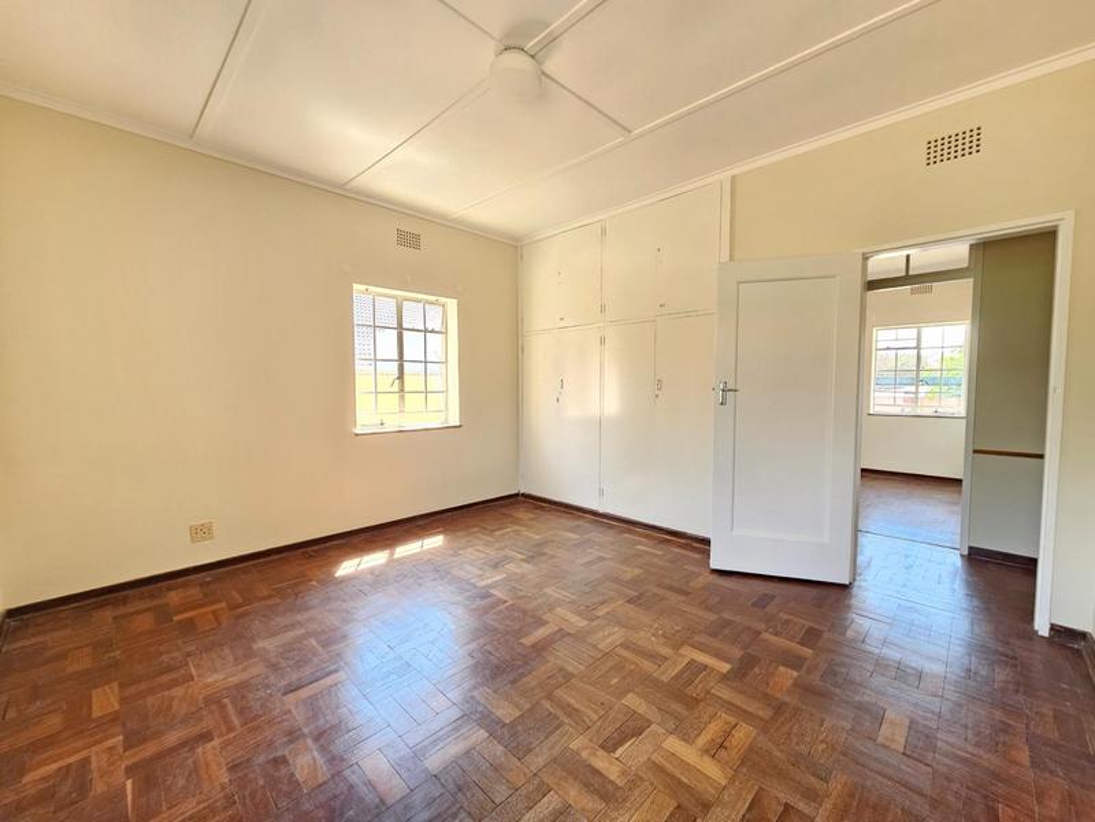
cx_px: 548
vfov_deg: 89.9
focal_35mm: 13
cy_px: 411
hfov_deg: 106.2
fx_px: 411
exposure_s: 1/50
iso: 125
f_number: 2.2
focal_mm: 2.2
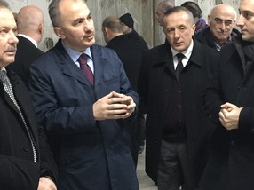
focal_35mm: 68
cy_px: 122
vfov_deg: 21.5
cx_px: 163
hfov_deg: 28.4
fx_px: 499
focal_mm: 4.15
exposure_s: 1/8
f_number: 2.2
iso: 200
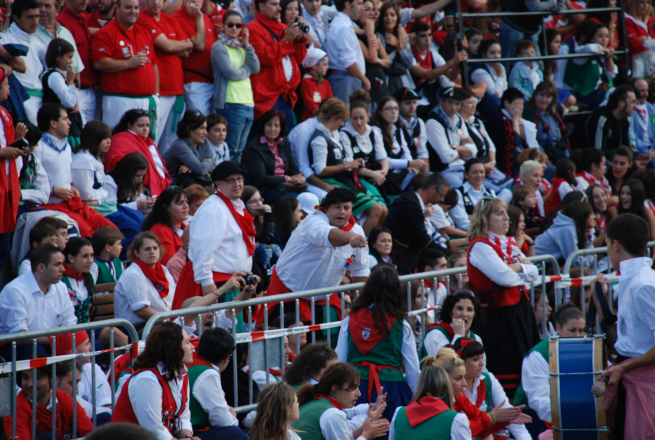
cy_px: 220
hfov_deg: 10.1
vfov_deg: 6.8
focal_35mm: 202
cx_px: 328
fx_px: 3692
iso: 280
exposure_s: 1/125
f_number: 5.6
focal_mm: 135
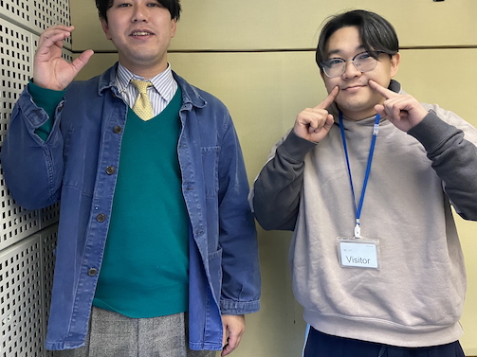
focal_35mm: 31
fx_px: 427
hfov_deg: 58.3
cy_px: 151
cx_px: 255
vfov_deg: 45.3
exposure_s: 1/33
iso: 500
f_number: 1.8
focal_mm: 4.25
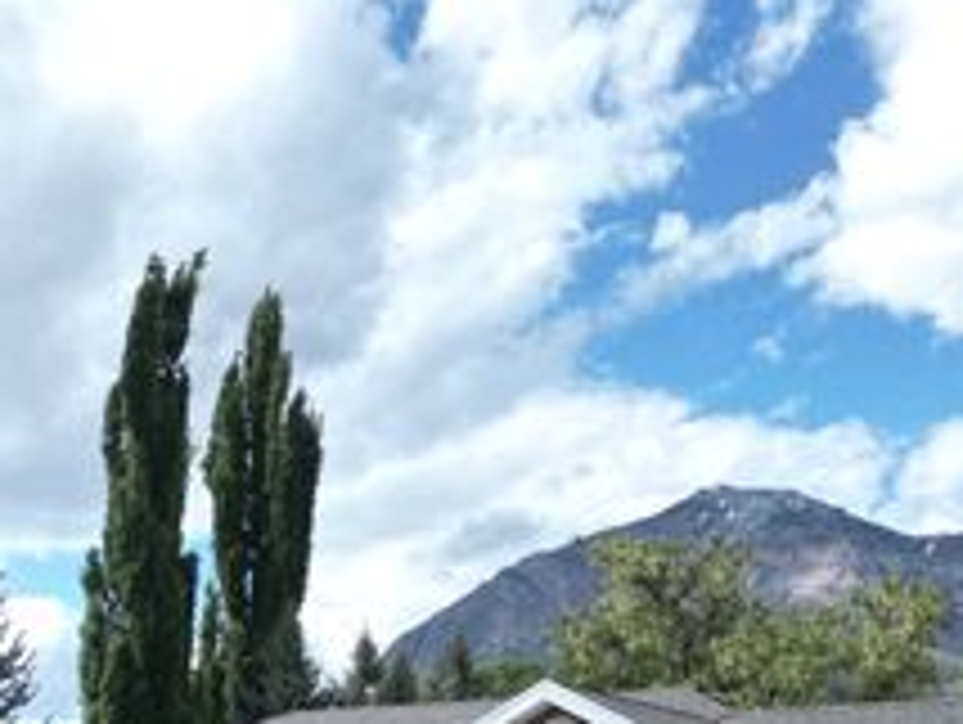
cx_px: 441
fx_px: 1560
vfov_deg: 24.1
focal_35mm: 56
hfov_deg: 34.3
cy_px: 834
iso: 140
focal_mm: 6.72
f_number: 1.7
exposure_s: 1/4000
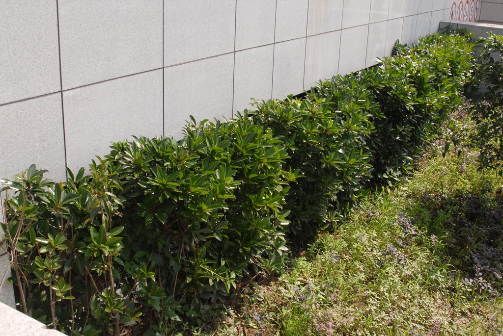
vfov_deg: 32.0
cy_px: 168
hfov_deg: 46.4
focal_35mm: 42
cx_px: 252
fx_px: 587
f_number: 9
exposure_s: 1/320
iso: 400
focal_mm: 28
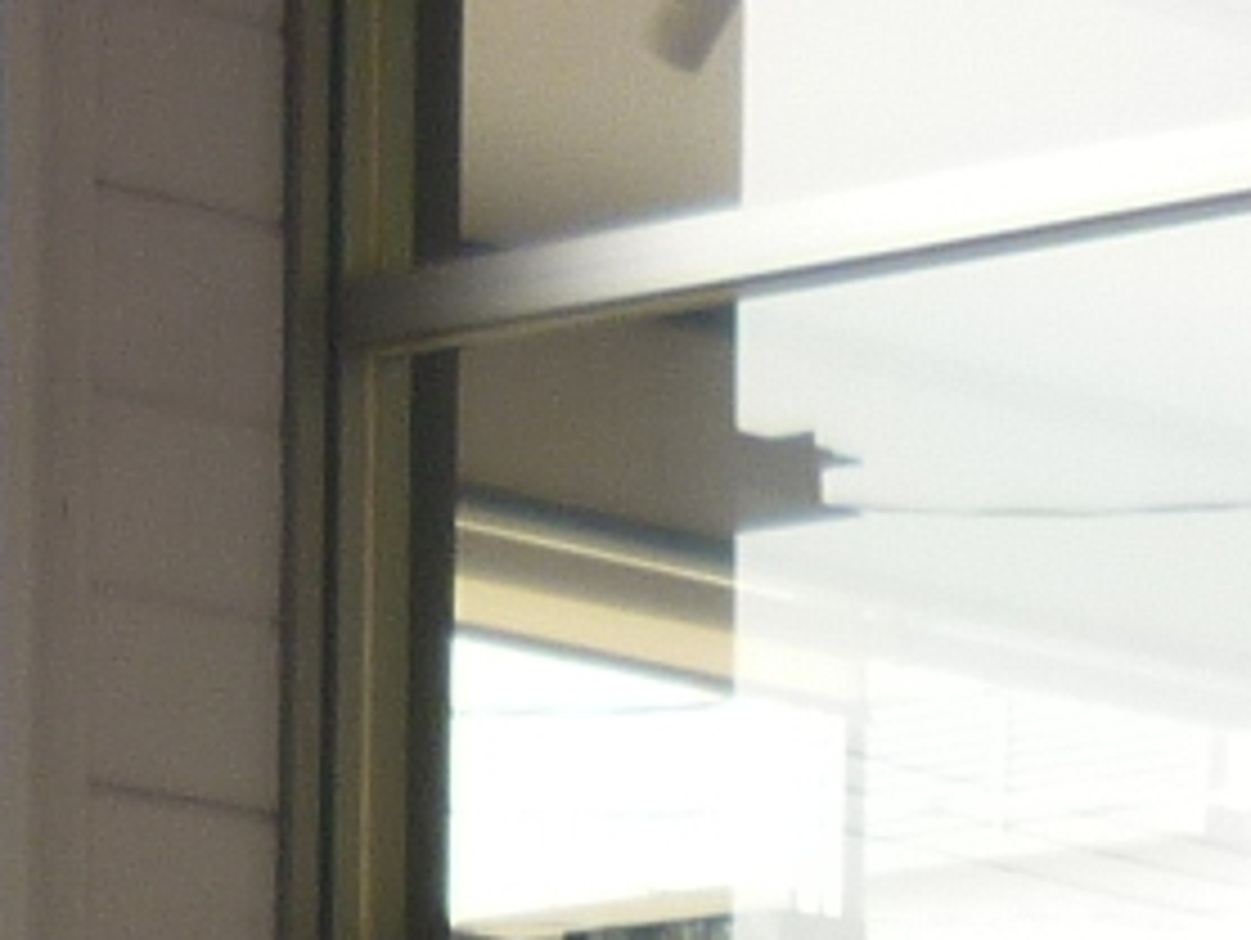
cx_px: 1224
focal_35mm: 243
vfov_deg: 5.7
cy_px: 2789
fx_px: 8789
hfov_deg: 8.1
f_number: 2.8
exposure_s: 1/125
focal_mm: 5.5
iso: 80
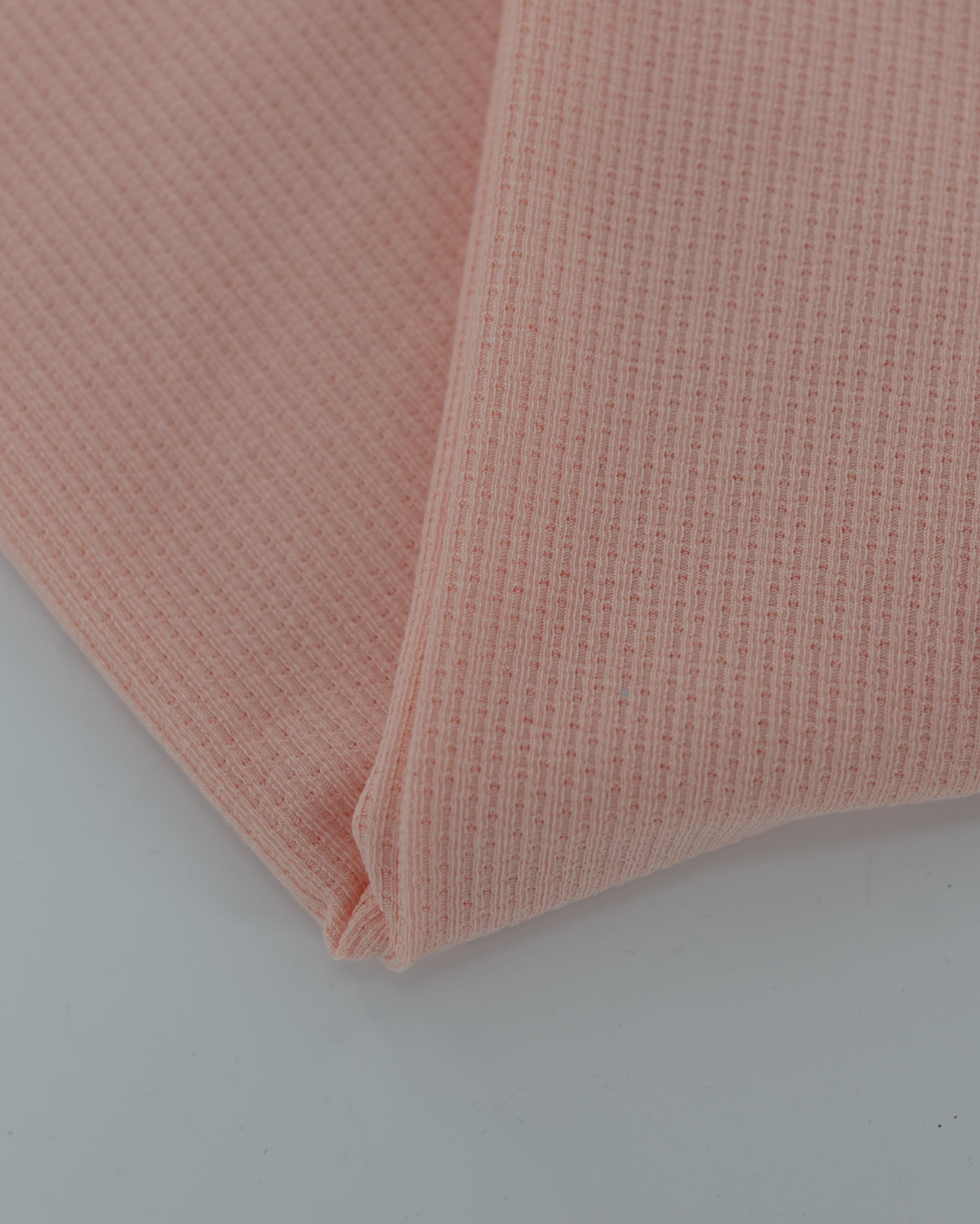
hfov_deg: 20.7
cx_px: 560
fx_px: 2682
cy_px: 581
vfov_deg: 25.7
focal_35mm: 74
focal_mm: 50
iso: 100
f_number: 3.5
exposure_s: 1/320
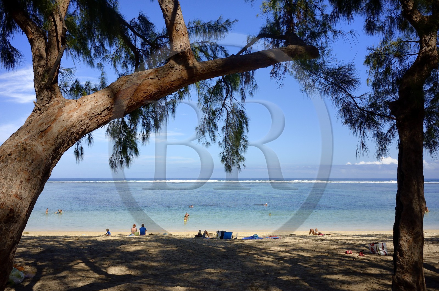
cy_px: 146
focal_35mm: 28
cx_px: 220
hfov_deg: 65.6
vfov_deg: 46.2
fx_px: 341
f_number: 7.1
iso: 200
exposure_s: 1/800
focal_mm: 18.5
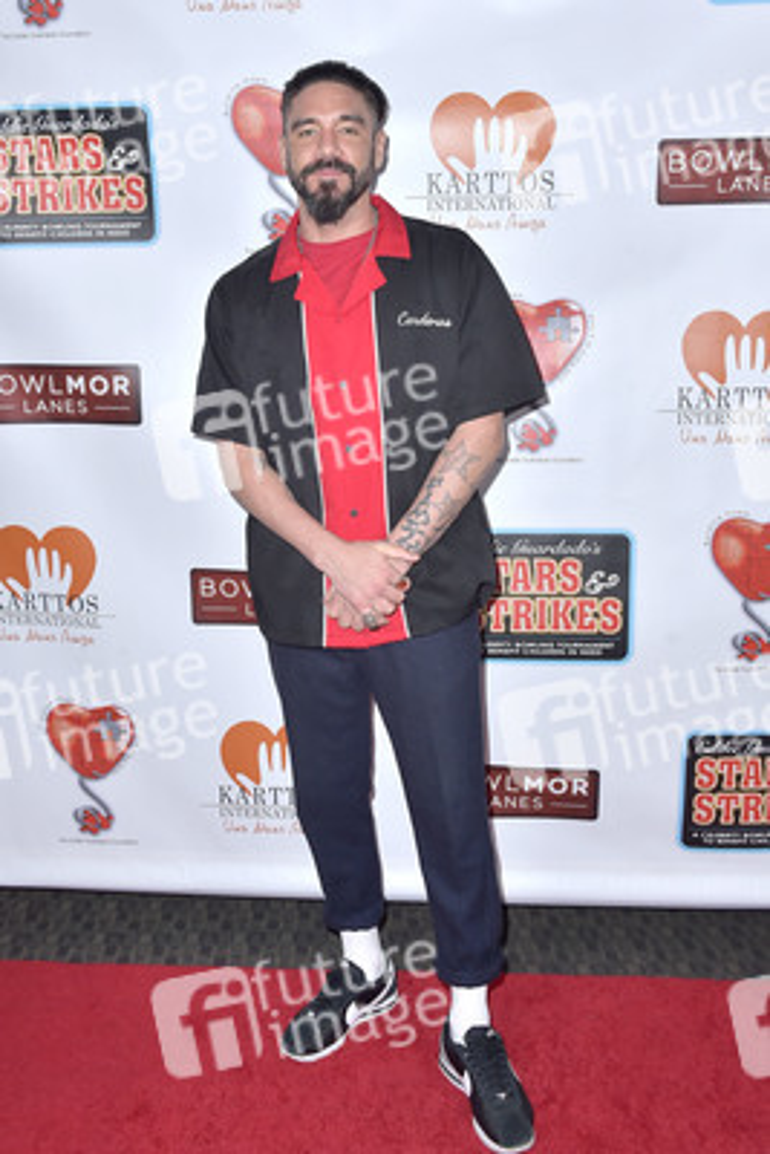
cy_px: 577
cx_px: 385
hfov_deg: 41.1
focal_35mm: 32
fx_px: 1026
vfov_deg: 58.7
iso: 320
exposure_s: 1/250
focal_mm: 32
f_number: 7.1
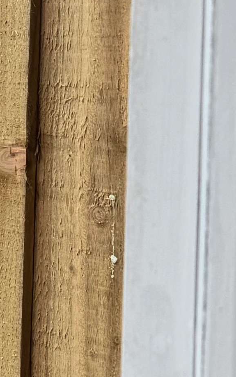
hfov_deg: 6.3
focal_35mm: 158
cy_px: 68
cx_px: -805
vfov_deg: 13.2
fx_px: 1626
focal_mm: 6.76
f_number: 1.78
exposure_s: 1/539
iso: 80
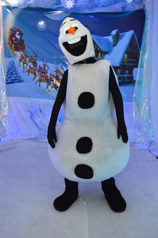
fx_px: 208
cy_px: 119
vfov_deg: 59.5
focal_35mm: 32
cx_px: 79
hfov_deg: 41.7
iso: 800
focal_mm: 21
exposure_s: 1/125
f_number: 5.6
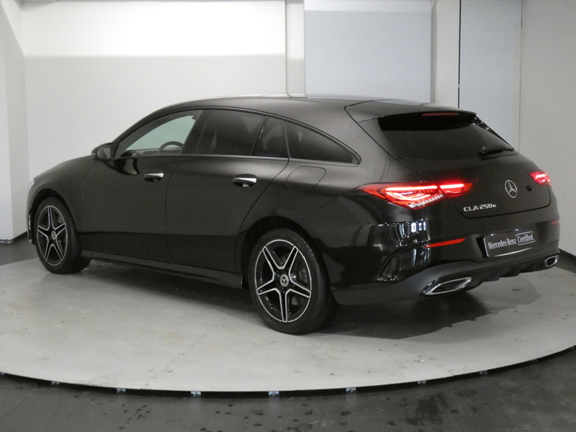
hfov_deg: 38.2
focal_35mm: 50
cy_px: 216
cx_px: 288
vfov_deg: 29.1
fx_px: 832
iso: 1600
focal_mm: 9
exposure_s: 1/80
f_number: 3.9
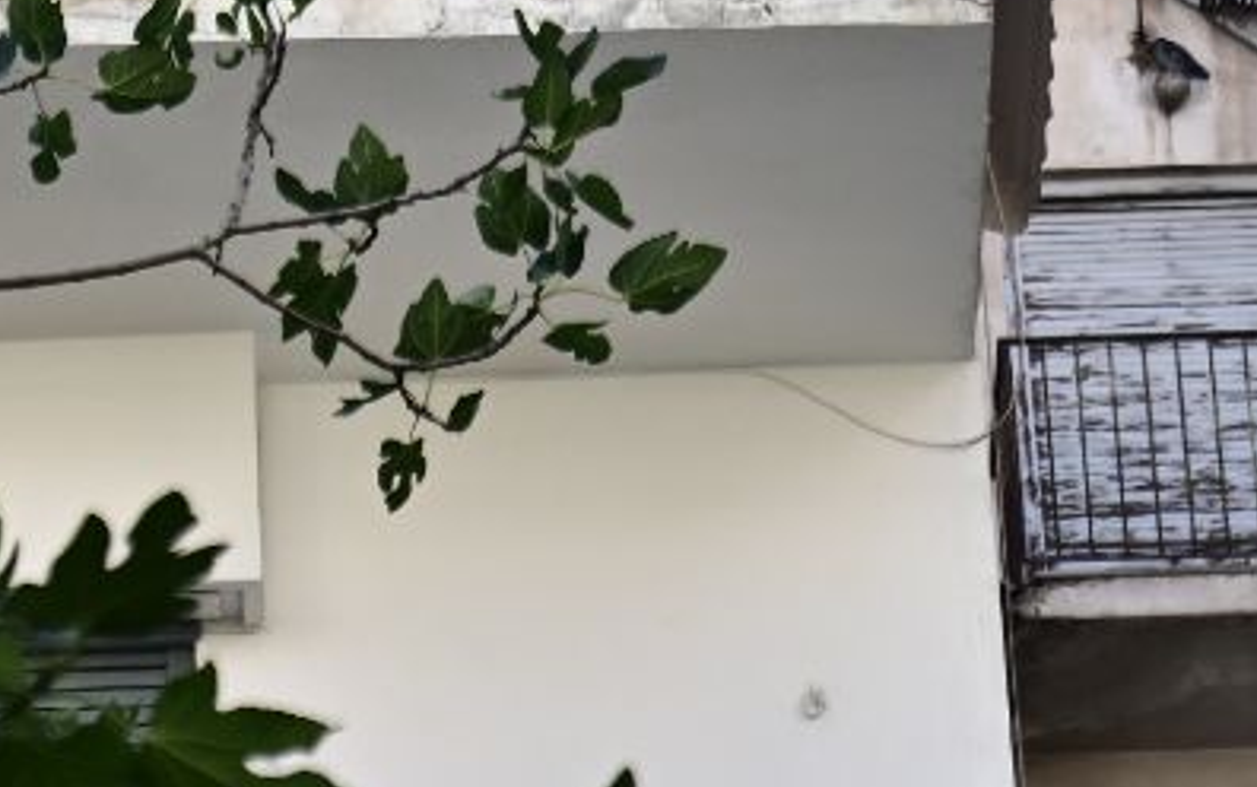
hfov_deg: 6.4
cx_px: -241
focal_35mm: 324
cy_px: -457
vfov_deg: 4.0
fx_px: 11106
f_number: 4
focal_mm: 70
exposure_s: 1/1600
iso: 640
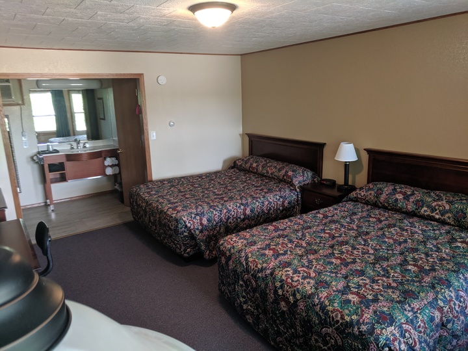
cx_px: 234
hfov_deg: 67.3
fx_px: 352
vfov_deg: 53.1
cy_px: 176
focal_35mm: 26
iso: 296
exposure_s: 1/60
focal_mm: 4.67
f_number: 2
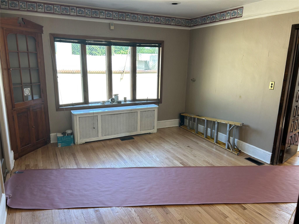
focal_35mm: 26
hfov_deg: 67.3
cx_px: 150
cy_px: 112
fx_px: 225
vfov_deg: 53.1
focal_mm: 5.7
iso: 50
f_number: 1.5
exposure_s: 1/121
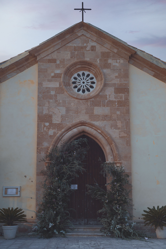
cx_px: 83
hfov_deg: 37.8
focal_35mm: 35
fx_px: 242
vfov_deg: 54.5
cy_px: 124
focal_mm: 35
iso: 2200
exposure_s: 1/500
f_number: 4
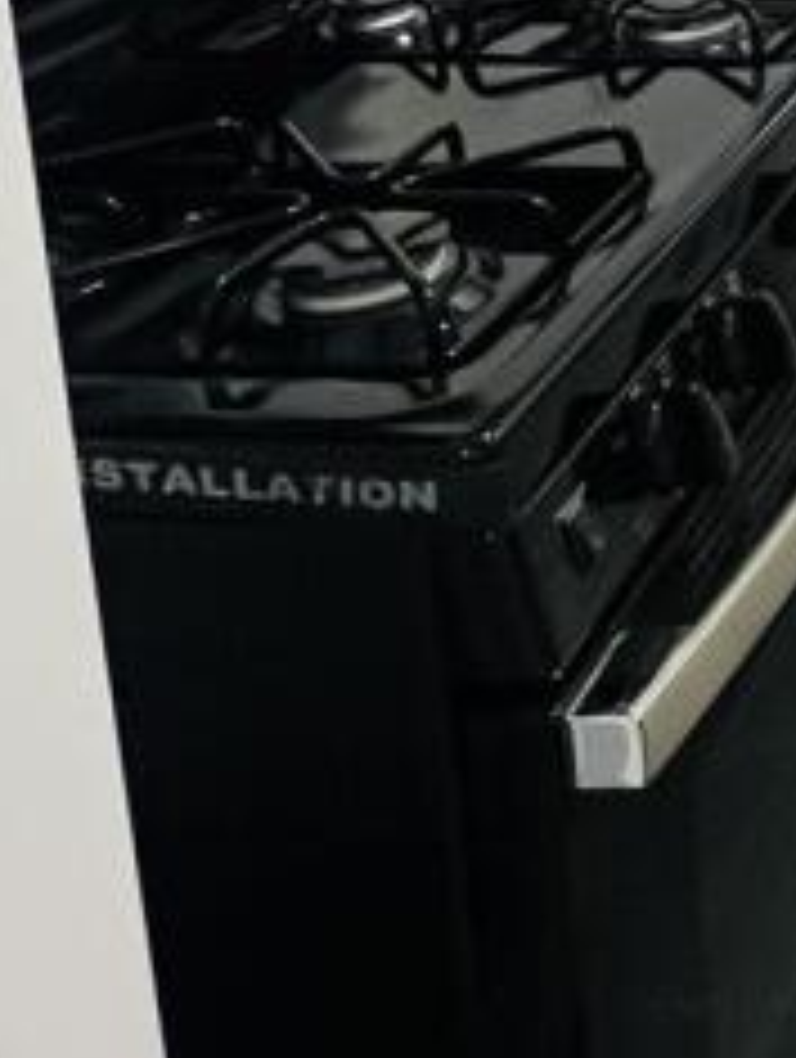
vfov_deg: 30.3
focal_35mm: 53
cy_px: -239
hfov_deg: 20.0
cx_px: 1439
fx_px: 1621
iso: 250
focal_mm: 1.57
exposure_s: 1/120
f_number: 1.8
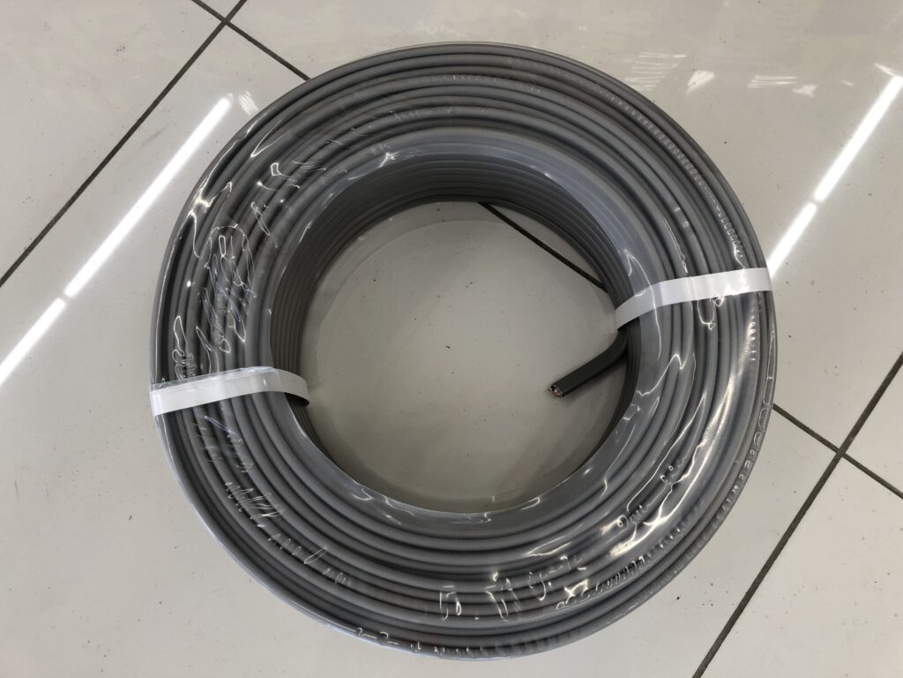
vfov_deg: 49.7
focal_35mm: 28
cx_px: 452
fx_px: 730
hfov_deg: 63.4
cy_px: 339
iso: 25
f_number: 1.8
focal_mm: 3.99
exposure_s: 1/100
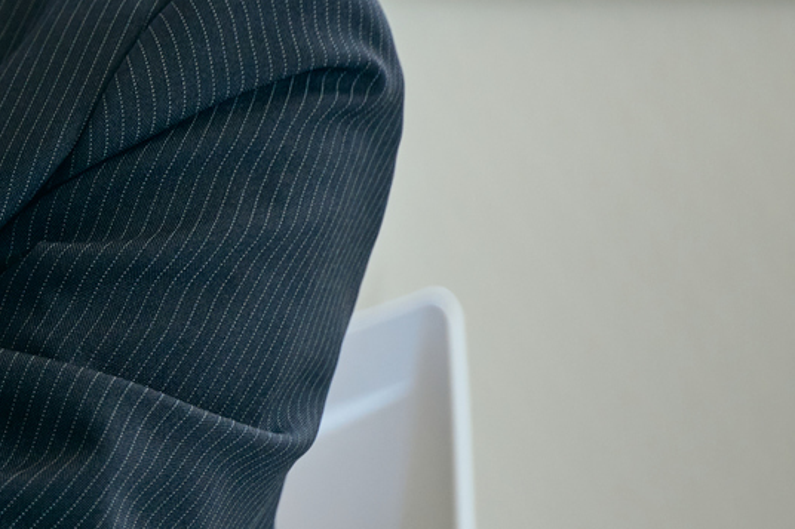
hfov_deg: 3.2
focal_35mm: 634
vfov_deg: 2.2
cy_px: -156
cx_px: -648
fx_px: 13996
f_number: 2.8
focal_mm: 170
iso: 360
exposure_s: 1/250
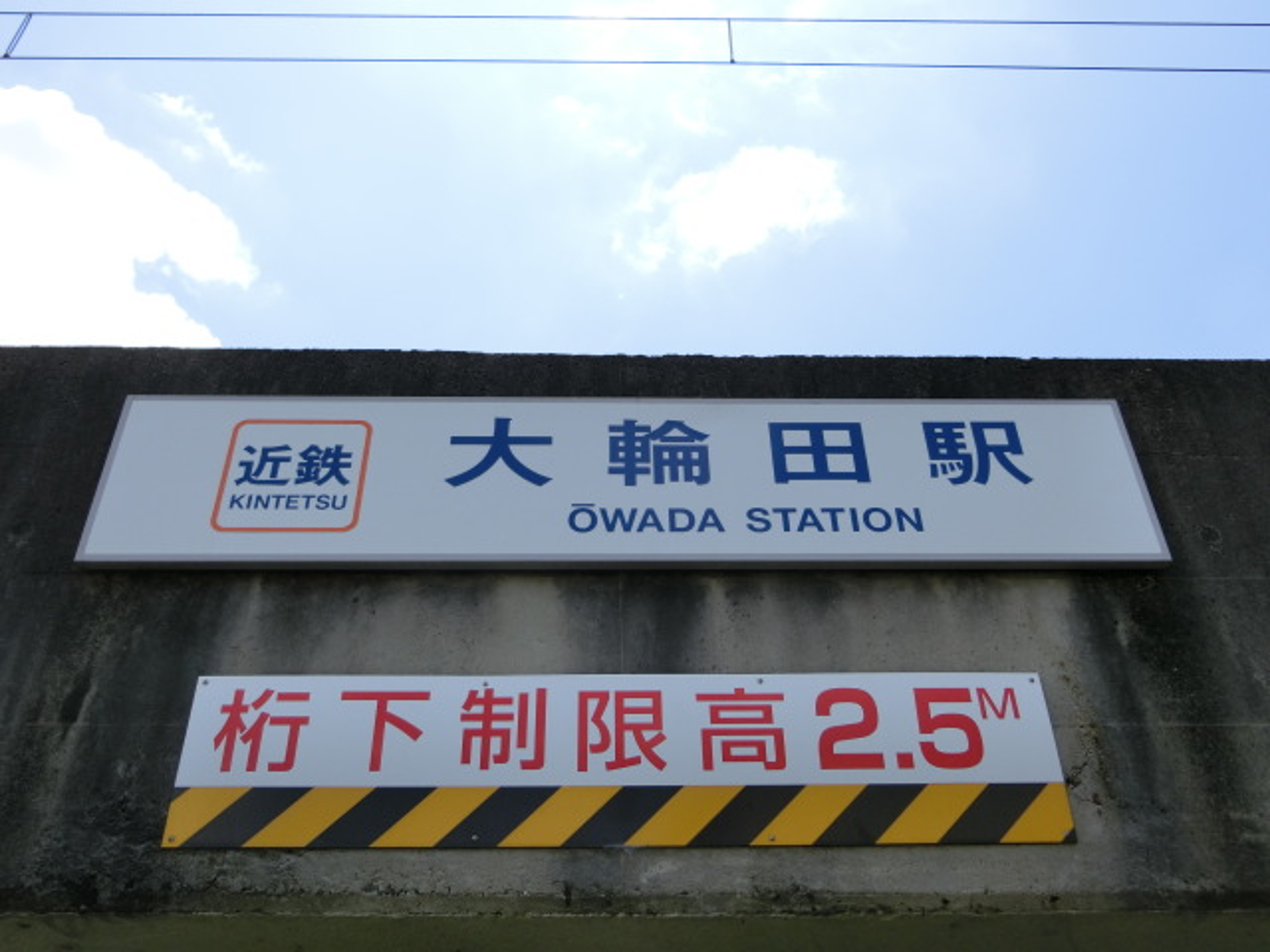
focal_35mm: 34
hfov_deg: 54.0
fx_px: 1247
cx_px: 635
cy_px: 476
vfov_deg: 41.8
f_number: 3.9
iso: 80
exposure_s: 1/640
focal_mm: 6
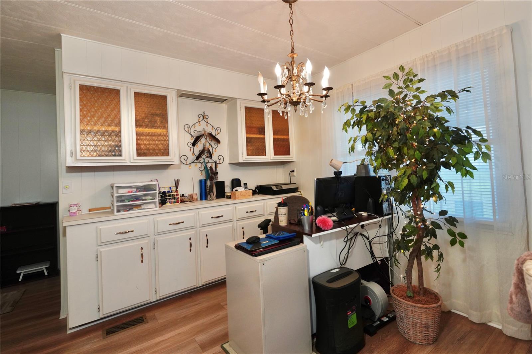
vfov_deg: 81.2
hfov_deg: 104.3
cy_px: 177
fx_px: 207
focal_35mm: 14
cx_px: 266
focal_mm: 14
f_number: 3.5
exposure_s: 1/250
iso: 1250
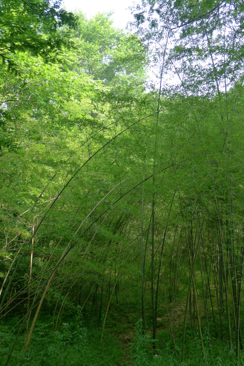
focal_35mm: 35
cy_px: 183
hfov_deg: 37.9
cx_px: 122
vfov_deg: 54.4
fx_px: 356
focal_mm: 7.5
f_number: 2.3
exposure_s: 1/125
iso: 125
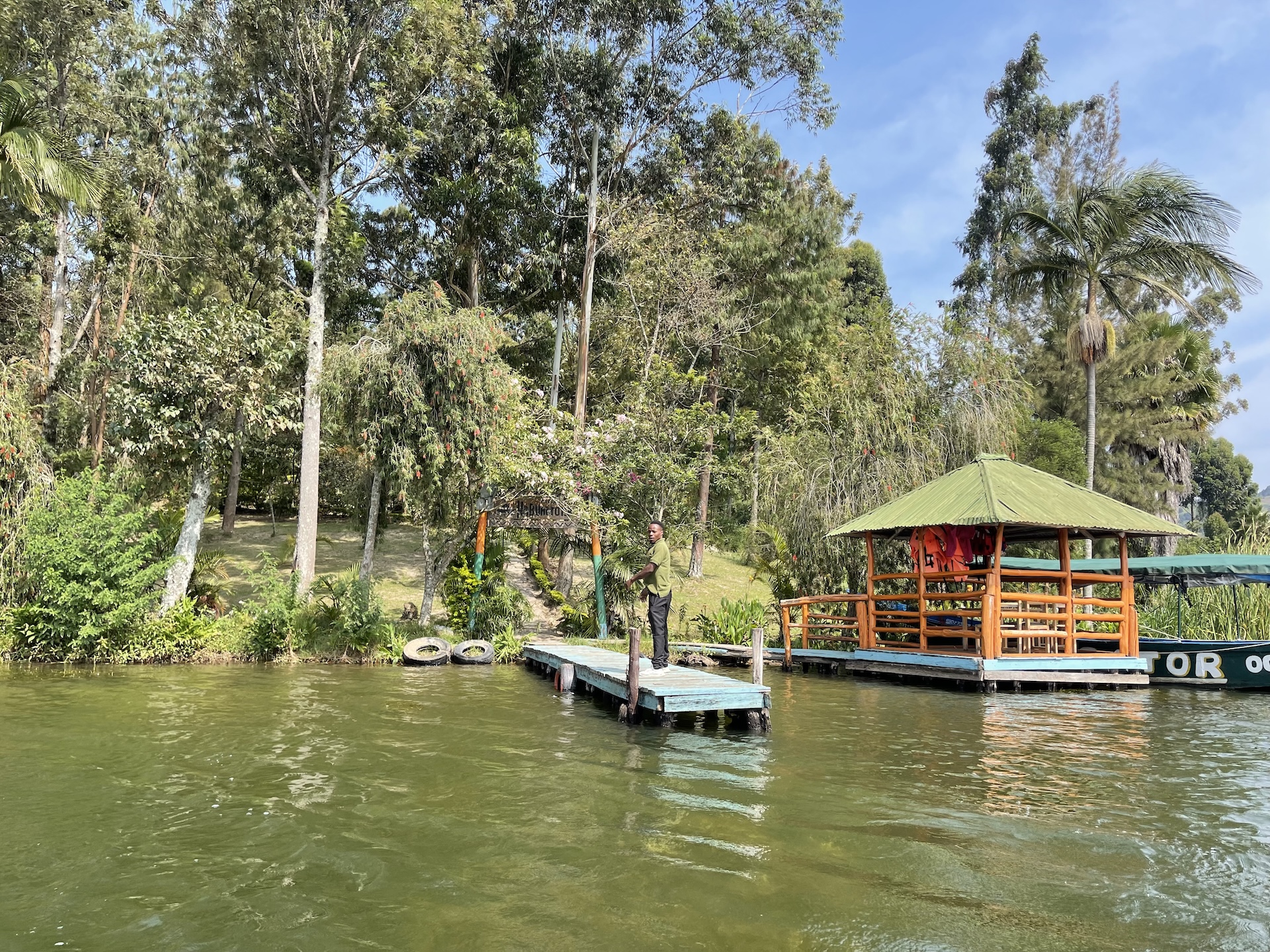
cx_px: 635
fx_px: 917
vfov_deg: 54.9
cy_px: 476
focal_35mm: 25
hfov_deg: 69.4
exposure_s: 1/1109
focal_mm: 5.1
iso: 32
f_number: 1.6
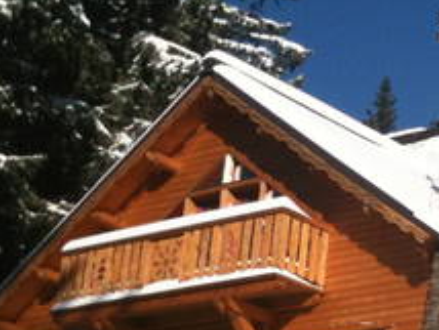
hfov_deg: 14.9
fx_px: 1638
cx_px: 466
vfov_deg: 11.4
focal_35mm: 129
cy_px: 305
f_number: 2.8
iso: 64
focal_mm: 3.85
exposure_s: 1/2194
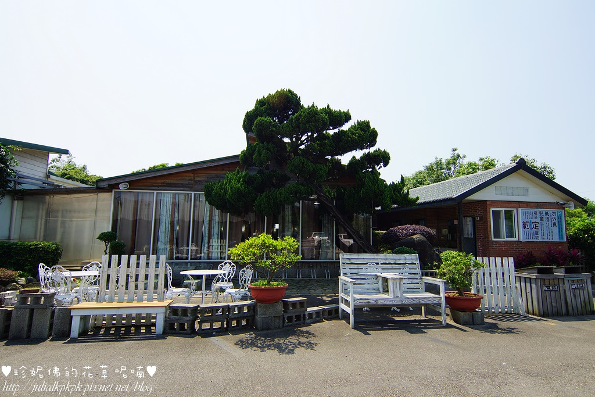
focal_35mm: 18
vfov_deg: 67.4
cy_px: 198
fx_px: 298
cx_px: 298
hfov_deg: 90.0
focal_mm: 12
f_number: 5
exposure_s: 1/500
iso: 100
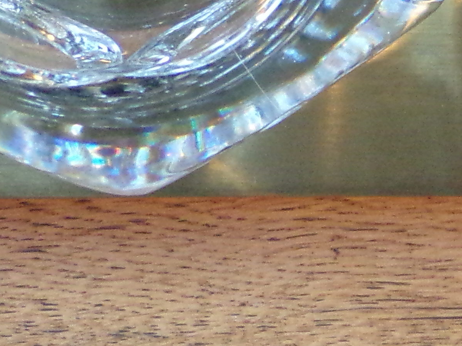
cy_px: -181
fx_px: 5111
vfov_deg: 3.9
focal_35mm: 383
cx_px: 532
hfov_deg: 5.2
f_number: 4.2
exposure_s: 1/50
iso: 541
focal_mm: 17.7
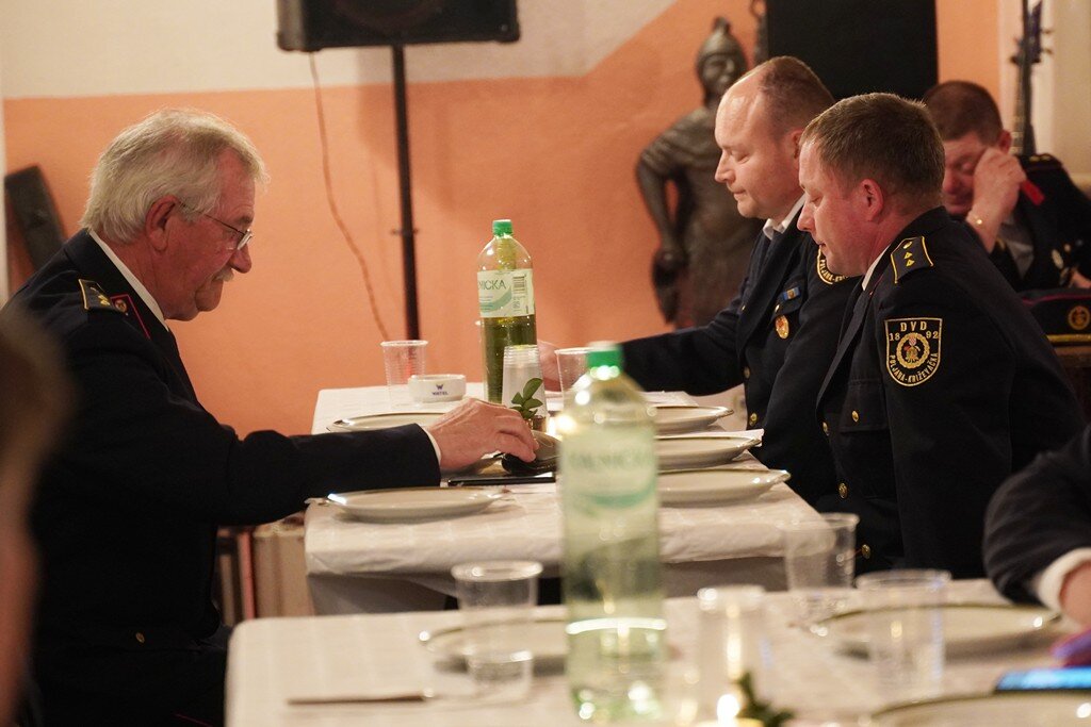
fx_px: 3410
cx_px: 546
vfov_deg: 12.2
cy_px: 364
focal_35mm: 112
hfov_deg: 18.2
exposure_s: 1/60
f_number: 2.8
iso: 2000
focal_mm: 75
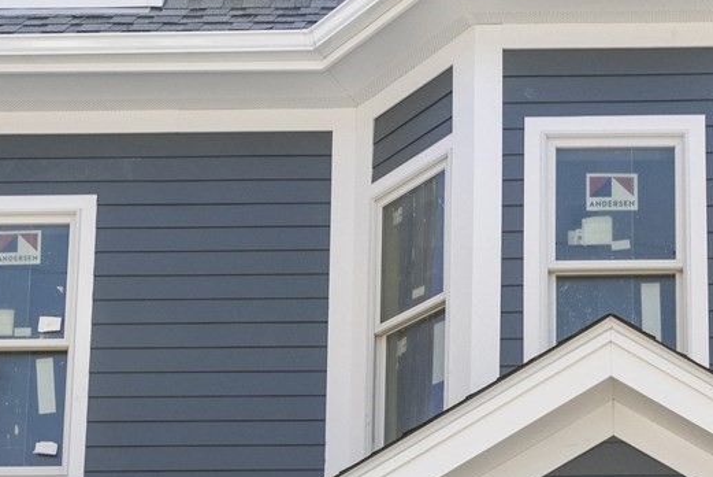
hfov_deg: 34.4
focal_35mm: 55
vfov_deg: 20.3
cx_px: 625
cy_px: 760
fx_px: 1090
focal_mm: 14
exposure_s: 1/400
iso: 1250
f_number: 7.1
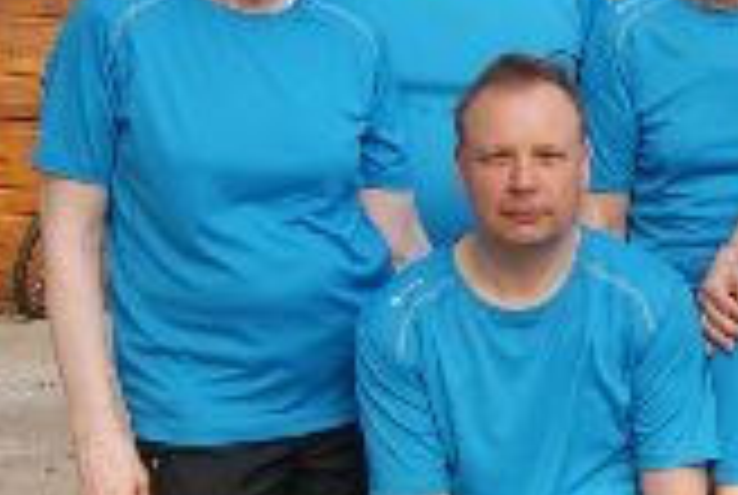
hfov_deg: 12.6
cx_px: 1130
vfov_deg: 8.9
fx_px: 3163
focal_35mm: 154
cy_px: 328
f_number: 6.3
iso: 100
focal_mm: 28
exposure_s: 1/80
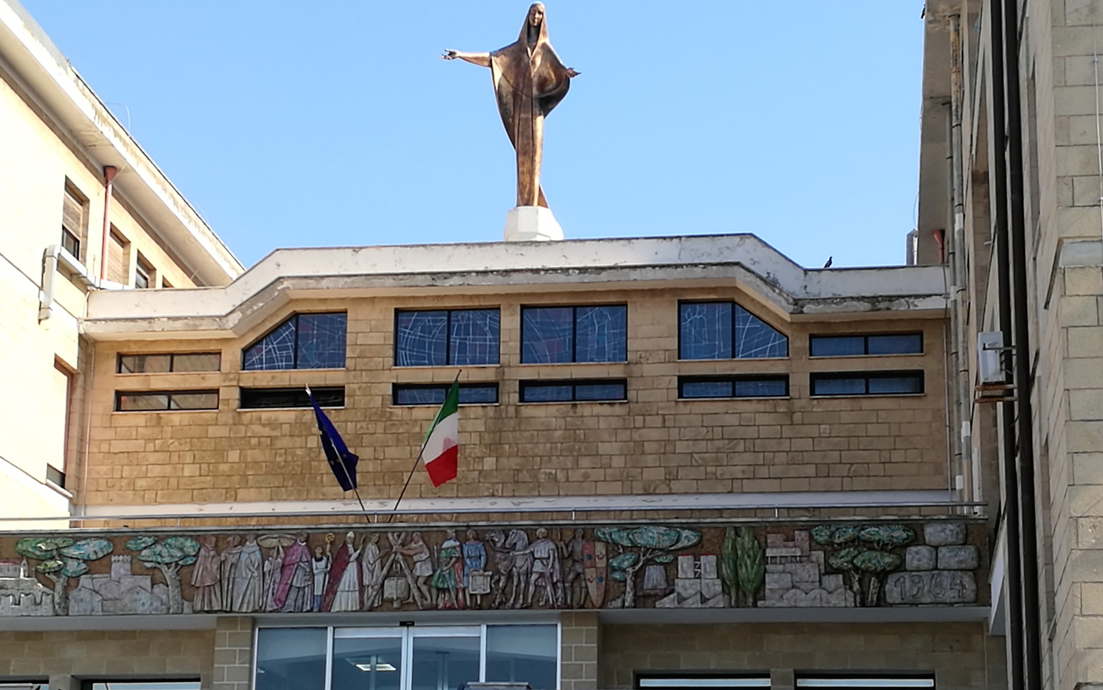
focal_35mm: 80
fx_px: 2405
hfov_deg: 25.8
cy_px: 402
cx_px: 549
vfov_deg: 16.3
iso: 50
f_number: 2.2
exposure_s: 1/532
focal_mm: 4.5
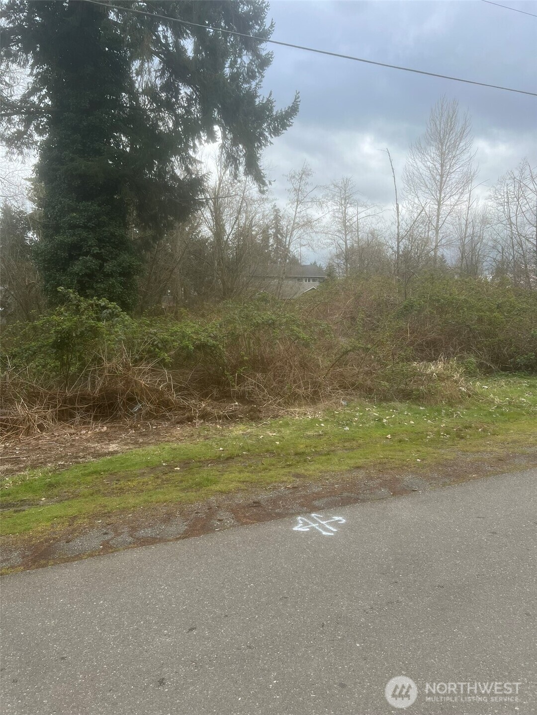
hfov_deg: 53.1
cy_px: 358
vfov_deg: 67.3
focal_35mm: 26
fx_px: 538
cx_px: 268
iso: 50
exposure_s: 1/814
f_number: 1.5
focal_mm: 5.7
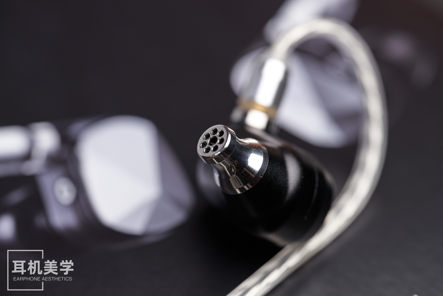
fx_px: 861
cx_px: 222
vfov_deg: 19.5
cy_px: 148
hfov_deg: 28.8
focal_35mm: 70
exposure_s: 1/80
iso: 400
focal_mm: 70
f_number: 5
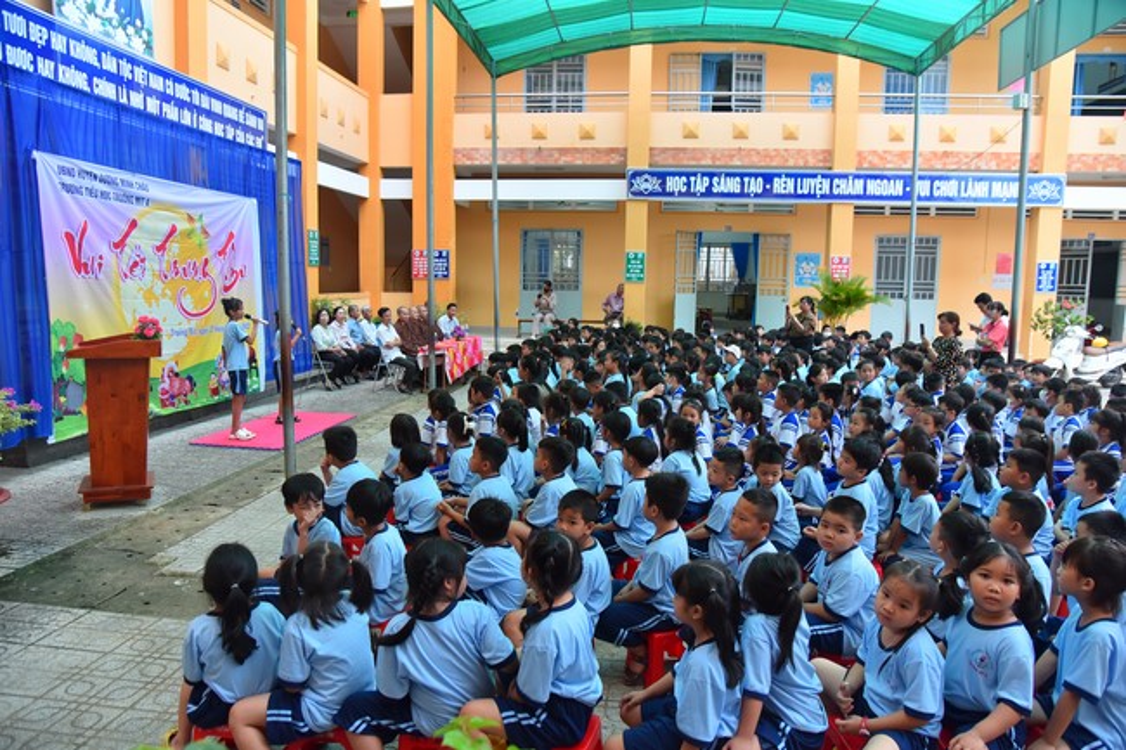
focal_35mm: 24
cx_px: 563
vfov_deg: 53.1
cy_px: 375
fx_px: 750
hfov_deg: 73.8
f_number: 5.6
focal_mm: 24
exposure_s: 1/125
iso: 400
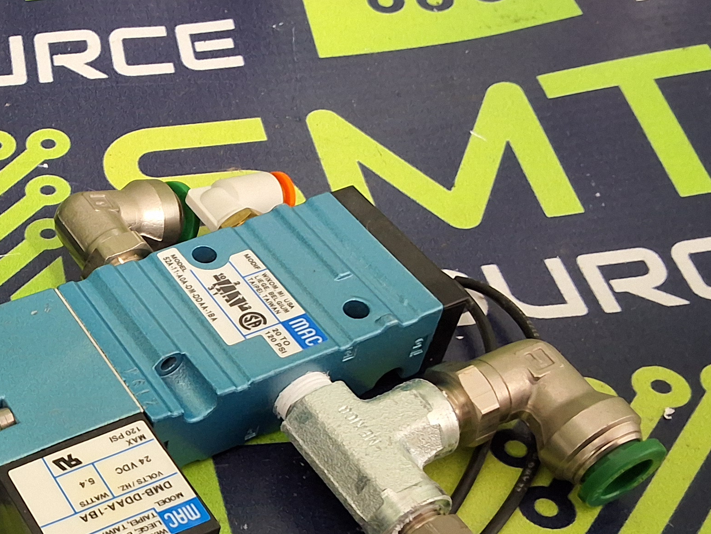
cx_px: 26
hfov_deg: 30.7
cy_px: 400
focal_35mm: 59
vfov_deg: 24.5
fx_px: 1212
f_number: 1.9
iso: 250
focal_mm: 2.91
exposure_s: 1/24
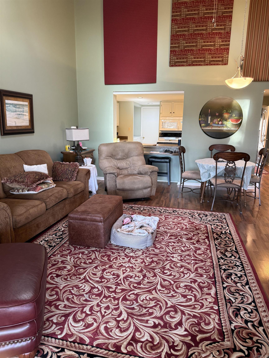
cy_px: 179
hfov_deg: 56.8
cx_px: 134
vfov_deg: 71.6
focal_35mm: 24
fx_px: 249
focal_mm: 6.76
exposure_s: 1/60
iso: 200
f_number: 1.78
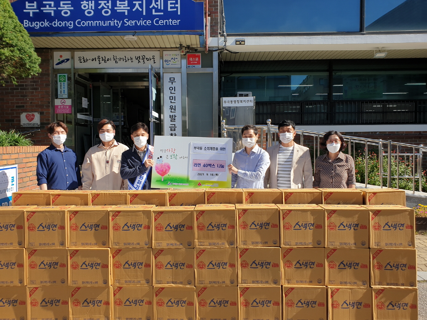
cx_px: 206
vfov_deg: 49.7
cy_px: 154
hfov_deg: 63.4
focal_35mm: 28
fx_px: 345
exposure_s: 1/1272
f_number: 2.4
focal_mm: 4.3
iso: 50
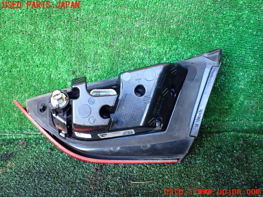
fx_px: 228
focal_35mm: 30
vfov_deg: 46.8
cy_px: 98
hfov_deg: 60.0
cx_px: 132
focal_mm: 5.4
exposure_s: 1/80
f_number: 2.3
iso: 800
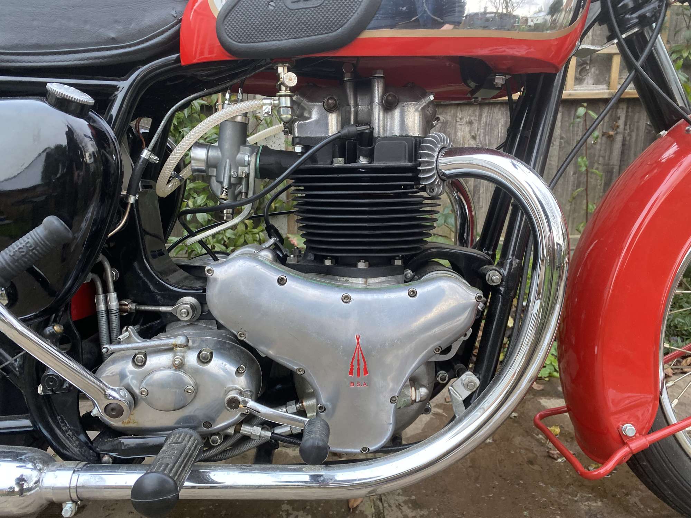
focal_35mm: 26
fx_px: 519
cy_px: 259
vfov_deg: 53.1
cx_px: 346
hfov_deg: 67.3
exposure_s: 1/60
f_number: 1.8
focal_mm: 4.25
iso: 250
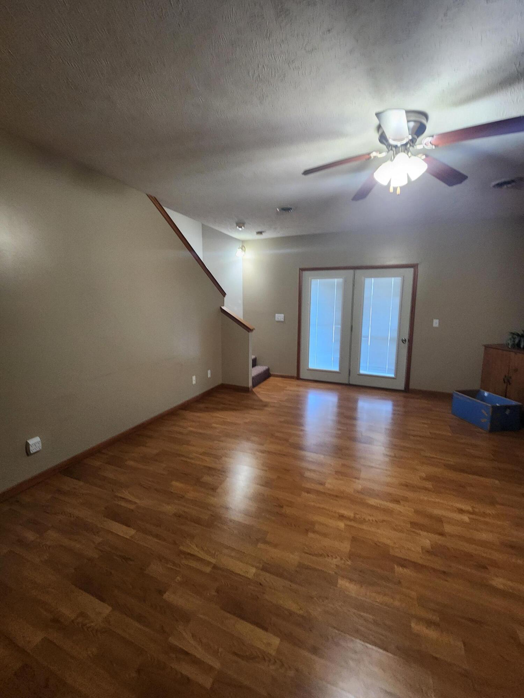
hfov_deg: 89.9
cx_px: 262
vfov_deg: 106.2
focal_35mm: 13
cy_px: 349
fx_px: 262
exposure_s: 1/30
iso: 320
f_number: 2.2
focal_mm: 2.2
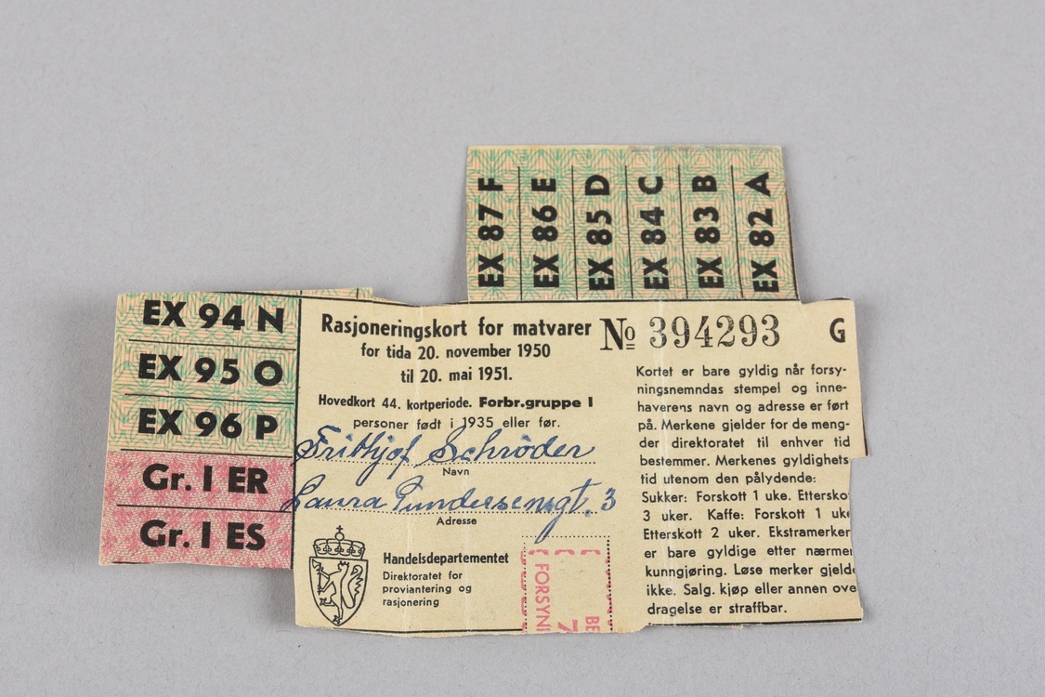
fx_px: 1858
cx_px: 532
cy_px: 340
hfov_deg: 31.4
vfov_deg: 21.2
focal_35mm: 64
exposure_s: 1/125
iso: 100
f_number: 11
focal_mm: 40
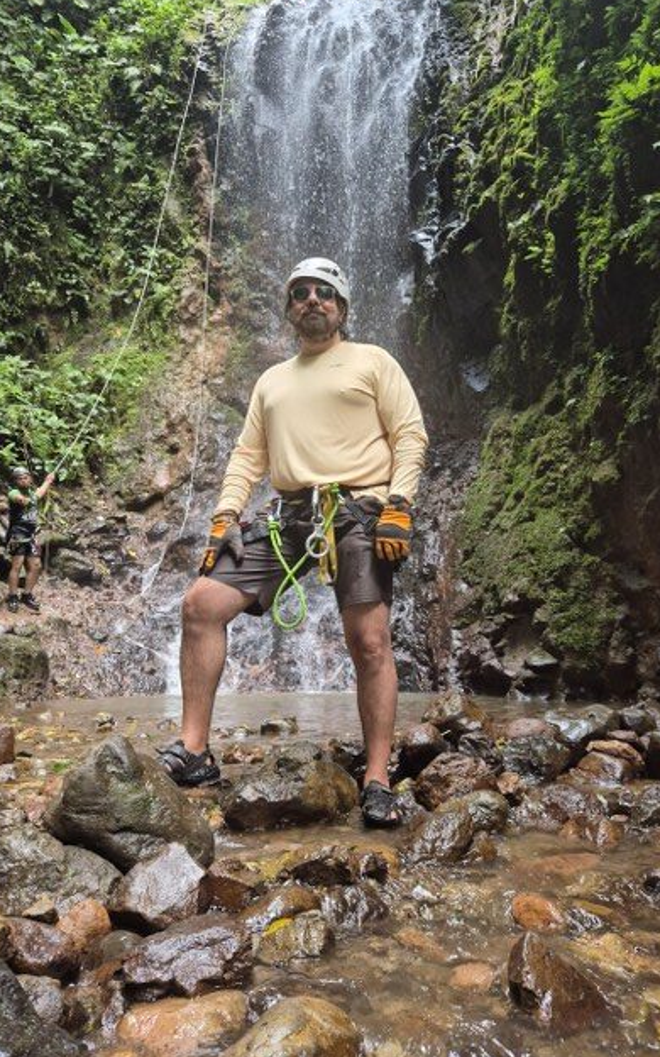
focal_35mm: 25
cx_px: 393
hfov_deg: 49.0
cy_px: 522
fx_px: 719
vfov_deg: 72.5
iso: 200
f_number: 1.8
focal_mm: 5.4
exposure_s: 1/180
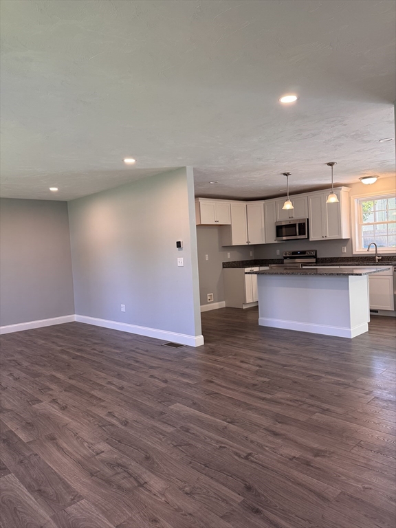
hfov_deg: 56.8
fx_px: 366
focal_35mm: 24
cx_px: 198
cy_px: 264
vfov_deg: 71.6
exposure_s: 1/120
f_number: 1.78
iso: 160
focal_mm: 6.76
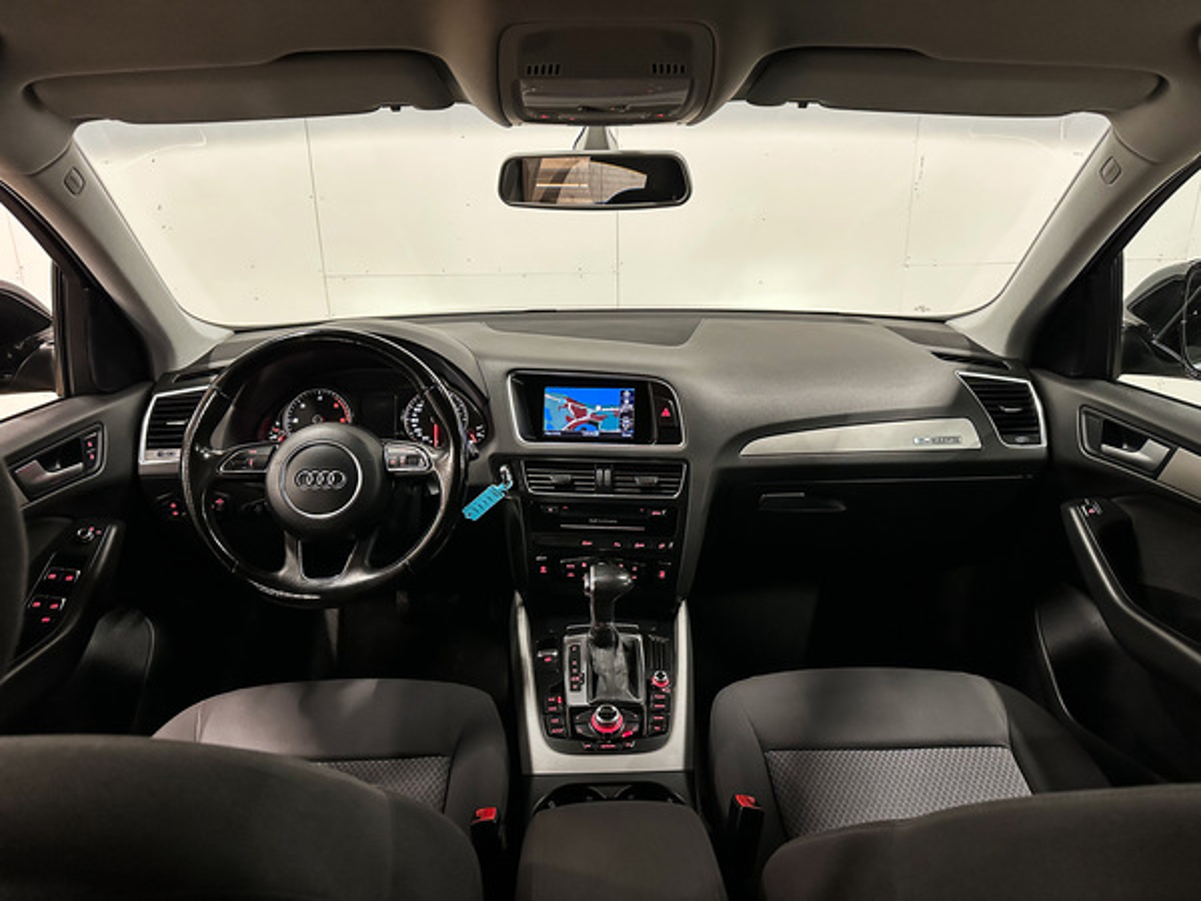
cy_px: 450
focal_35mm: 24
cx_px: 600
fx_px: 833
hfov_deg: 71.6
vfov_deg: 56.8
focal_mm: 6.86
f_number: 1.8
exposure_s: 1/50
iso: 500
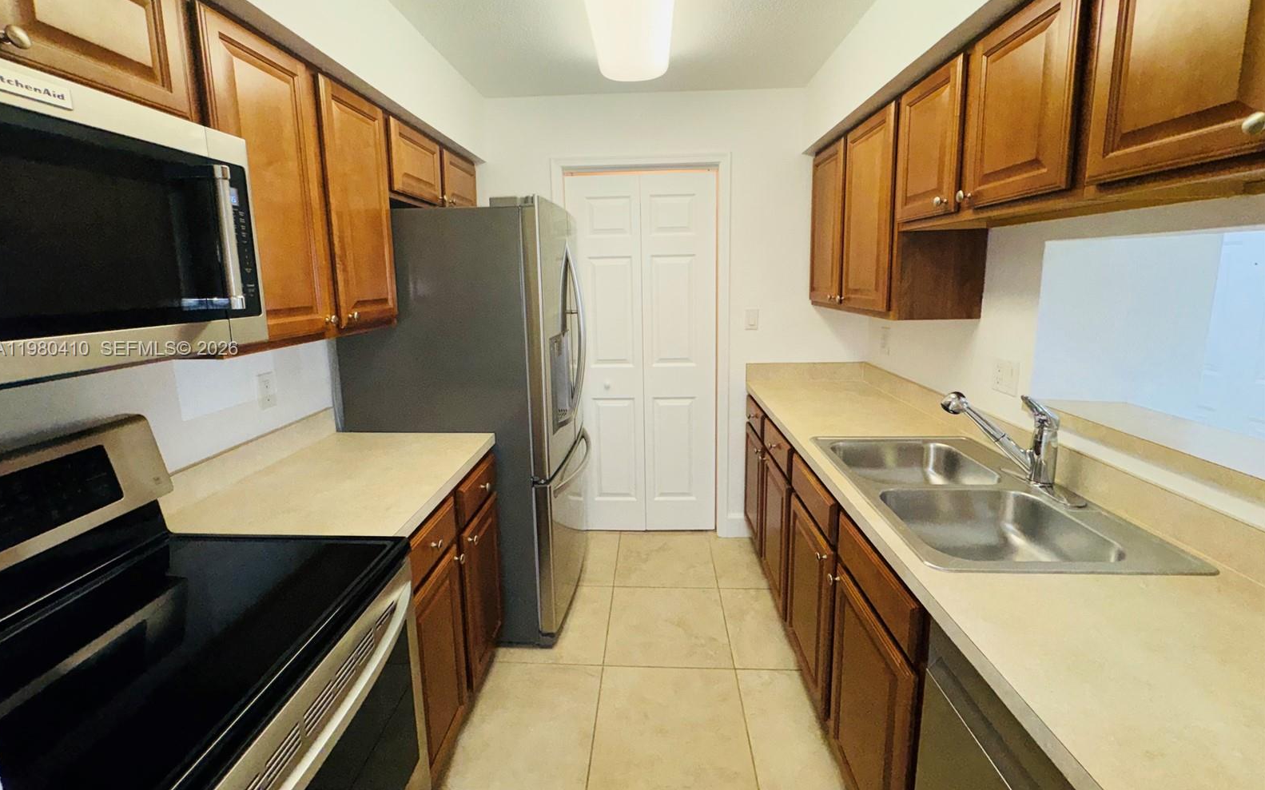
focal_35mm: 15
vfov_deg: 74.5
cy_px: 350
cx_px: 629
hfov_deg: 101.5
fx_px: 517
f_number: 2.2
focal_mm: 2.22
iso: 160
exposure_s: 1/120
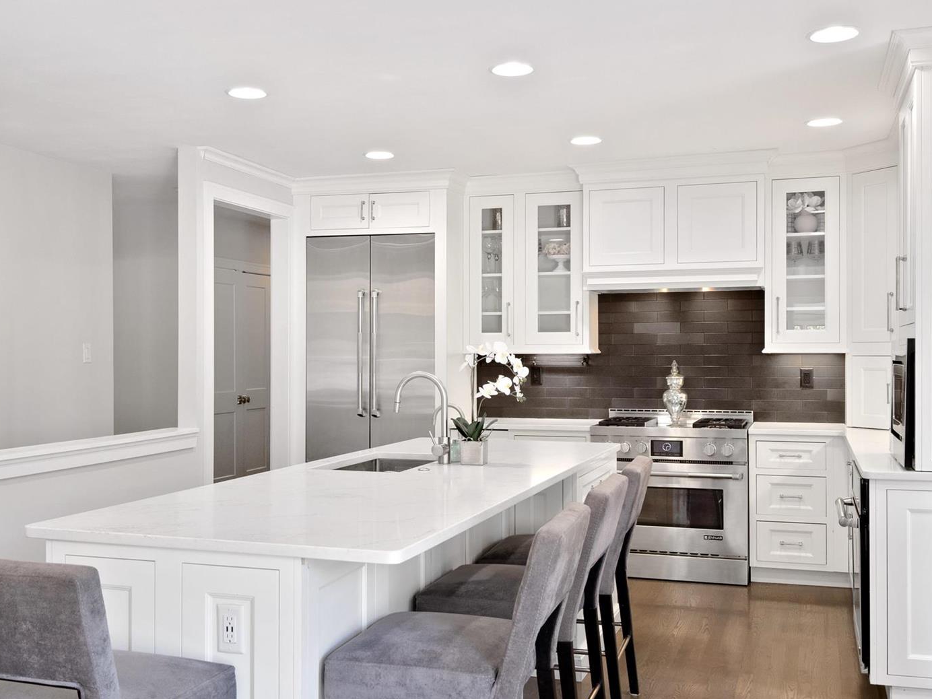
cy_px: 348
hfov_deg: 46.7
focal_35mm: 40
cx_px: 422
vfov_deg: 36.0
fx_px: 1077
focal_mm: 18
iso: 400
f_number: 6.3
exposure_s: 1/13
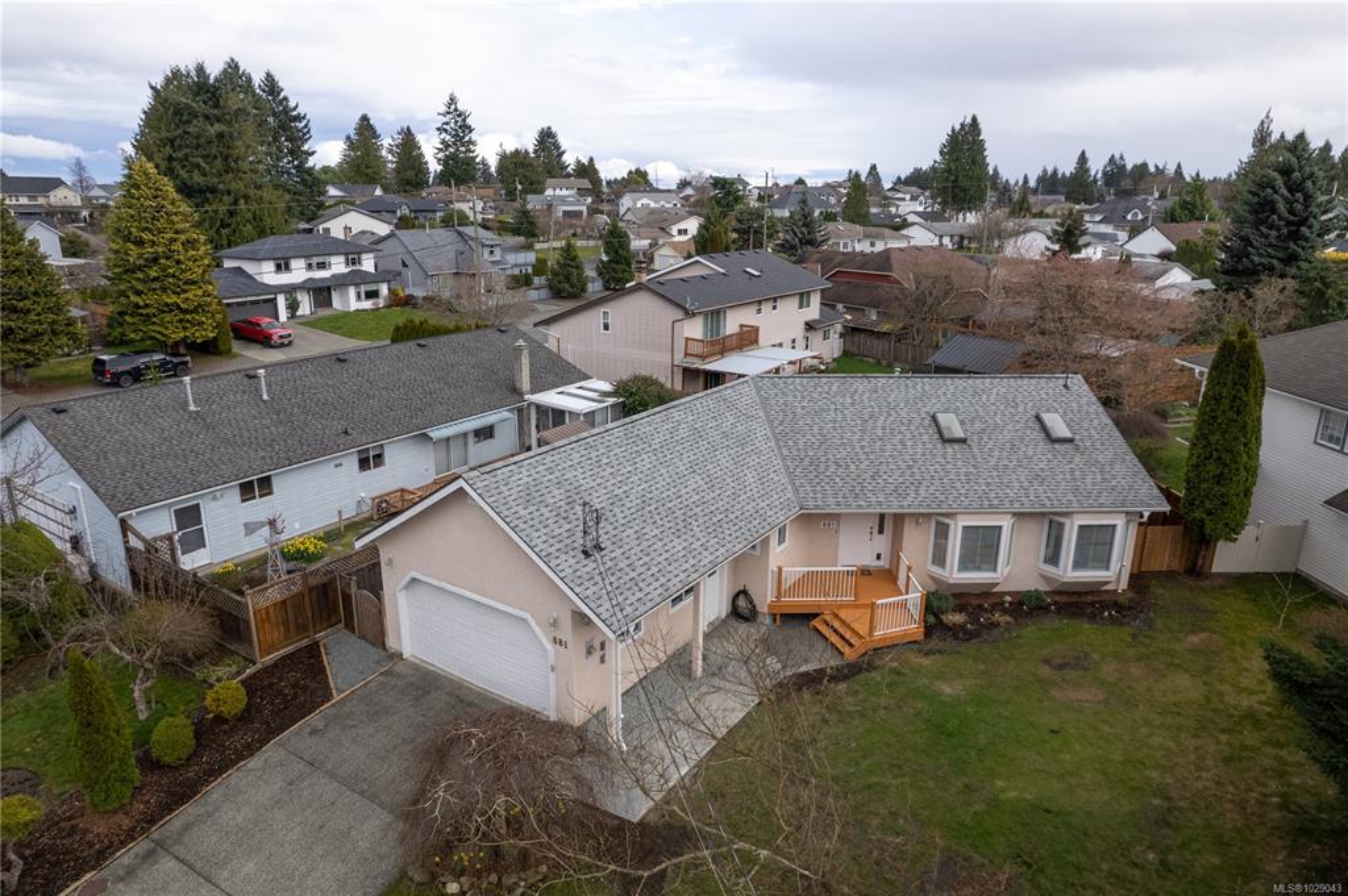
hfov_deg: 78.6
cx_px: 674
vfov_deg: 57.1
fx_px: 823
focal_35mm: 22
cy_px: 448
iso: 100
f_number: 2.8
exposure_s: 1/1250
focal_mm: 8.38
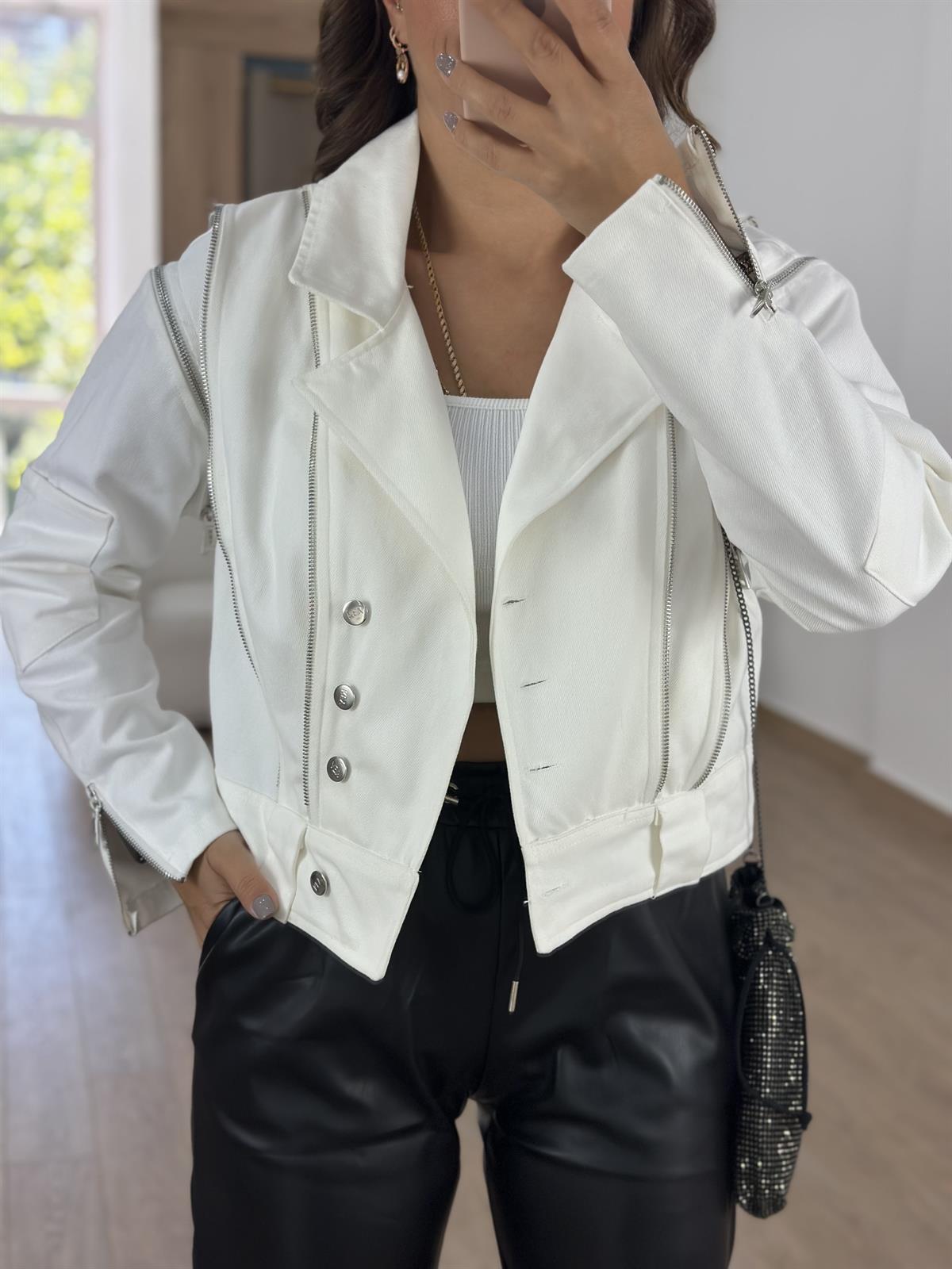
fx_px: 1760
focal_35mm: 48
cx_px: 476
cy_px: 634
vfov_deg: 39.7
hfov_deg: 30.3
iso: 80
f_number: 1.78
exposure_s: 1/681
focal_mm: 6.86
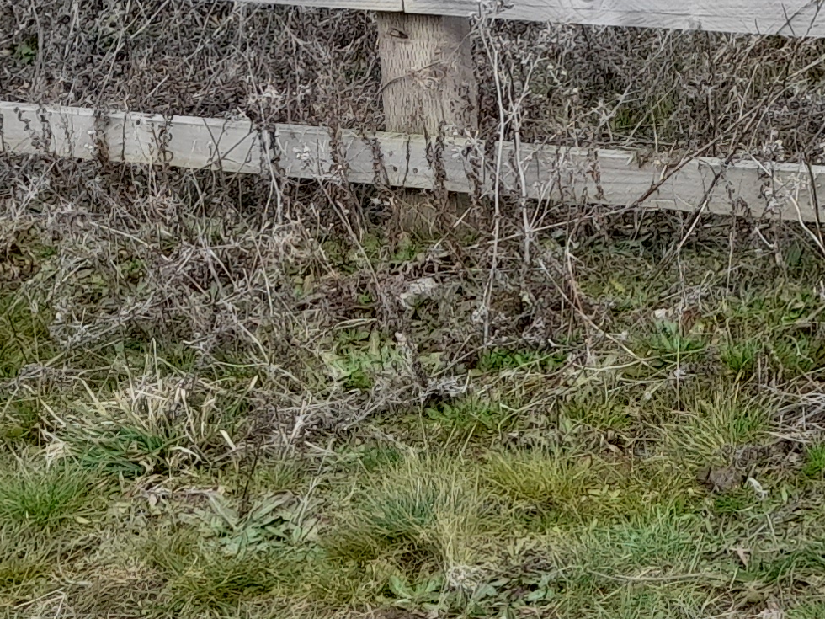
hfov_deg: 17.4
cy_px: -98
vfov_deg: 14.1
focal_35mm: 102
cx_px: 1233
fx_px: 2431
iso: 20
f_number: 2
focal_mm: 4.6
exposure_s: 1/198
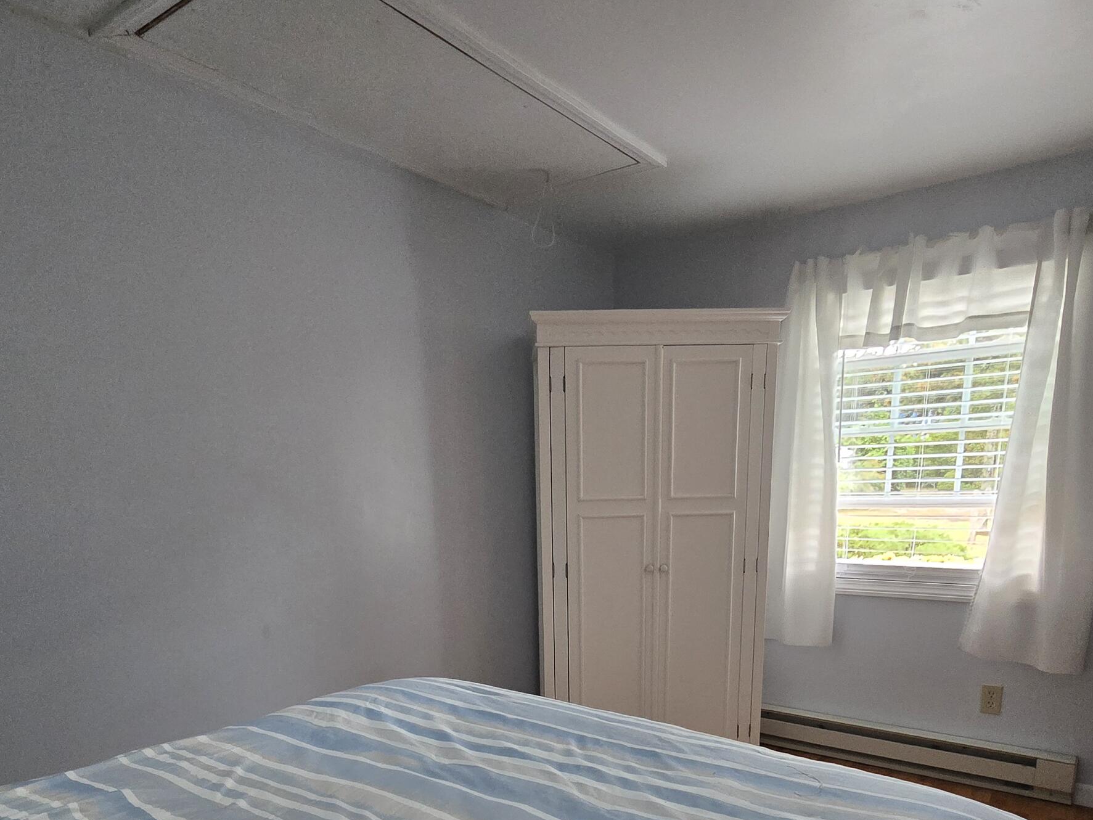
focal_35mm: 22
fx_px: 695
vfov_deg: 56.7
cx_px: 530
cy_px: 654
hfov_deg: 76.4
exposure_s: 1/60
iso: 640
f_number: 2.2
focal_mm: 2.2
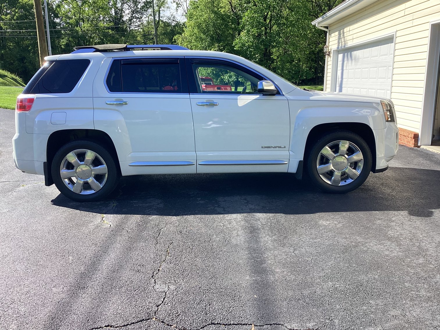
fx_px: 394
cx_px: 220
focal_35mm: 31
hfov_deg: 58.3
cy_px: 165
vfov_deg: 45.4
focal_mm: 3.3
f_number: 2.4
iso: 25
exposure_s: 1/367
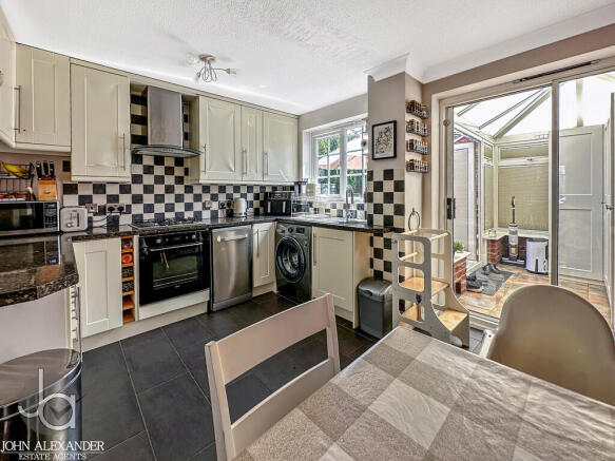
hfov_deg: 102.1
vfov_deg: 85.7
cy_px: 230
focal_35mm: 14
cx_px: 308
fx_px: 249
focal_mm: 2.22
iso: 40
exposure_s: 1/100
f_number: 2.2
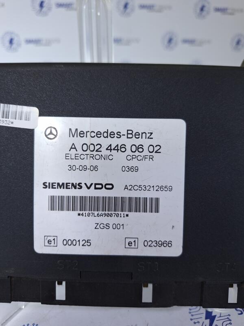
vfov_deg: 73.9
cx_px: 122
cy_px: 163
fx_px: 216
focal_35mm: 23
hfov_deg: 58.9
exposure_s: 1/50
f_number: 1.8
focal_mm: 5.54
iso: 160
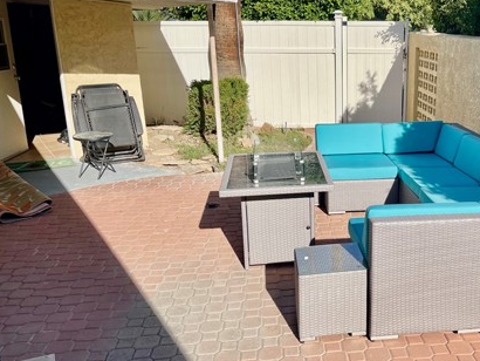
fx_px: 541
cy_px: 172
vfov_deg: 36.8
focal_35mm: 39
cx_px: 362
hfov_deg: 46.1
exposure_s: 1/4525
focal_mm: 5.1
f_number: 1.6
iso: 32
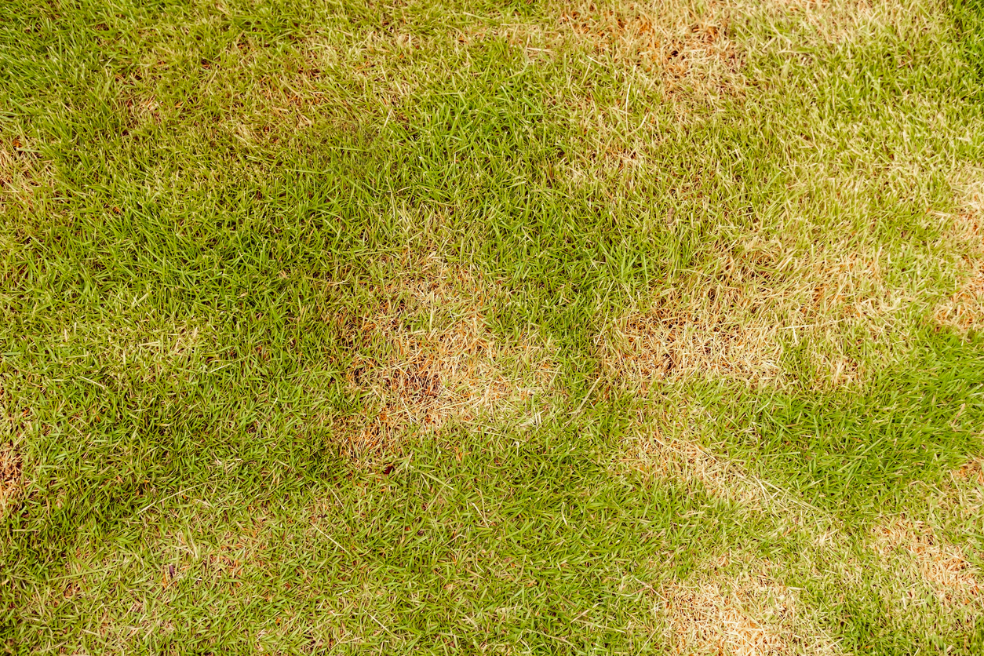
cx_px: 492
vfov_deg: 29.9
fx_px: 1230
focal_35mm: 45
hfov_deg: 43.6
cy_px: 328
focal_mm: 30
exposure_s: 1/60
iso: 100
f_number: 8
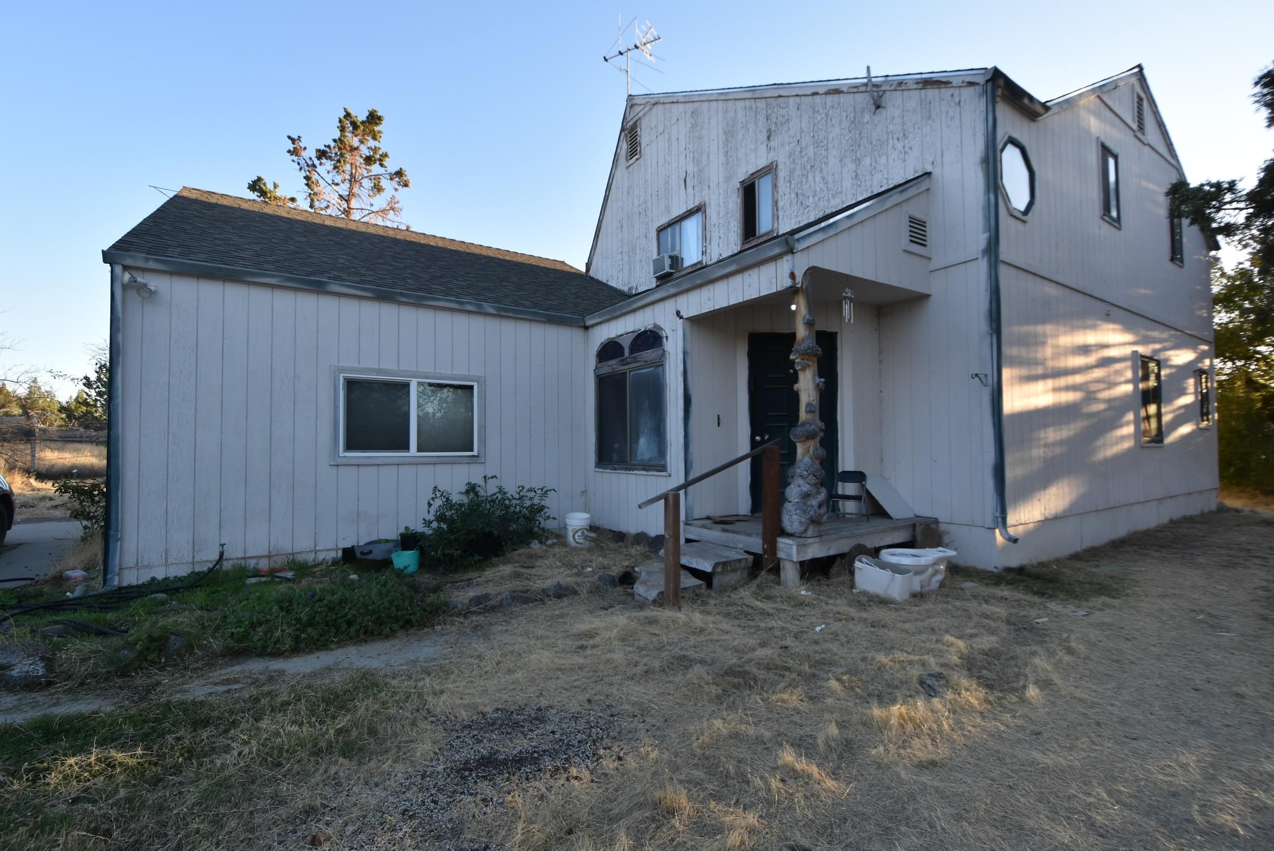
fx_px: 531
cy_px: 426
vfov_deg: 77.4
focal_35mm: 15
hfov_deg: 100.4
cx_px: 637
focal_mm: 10
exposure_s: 1/250
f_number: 5.6
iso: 400
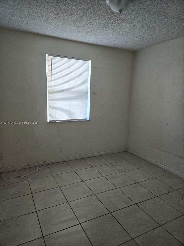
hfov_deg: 58.9
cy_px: 123
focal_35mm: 23
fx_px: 163
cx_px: 92
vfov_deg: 73.9
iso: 160
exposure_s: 1/120
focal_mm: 5.4
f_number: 1.8
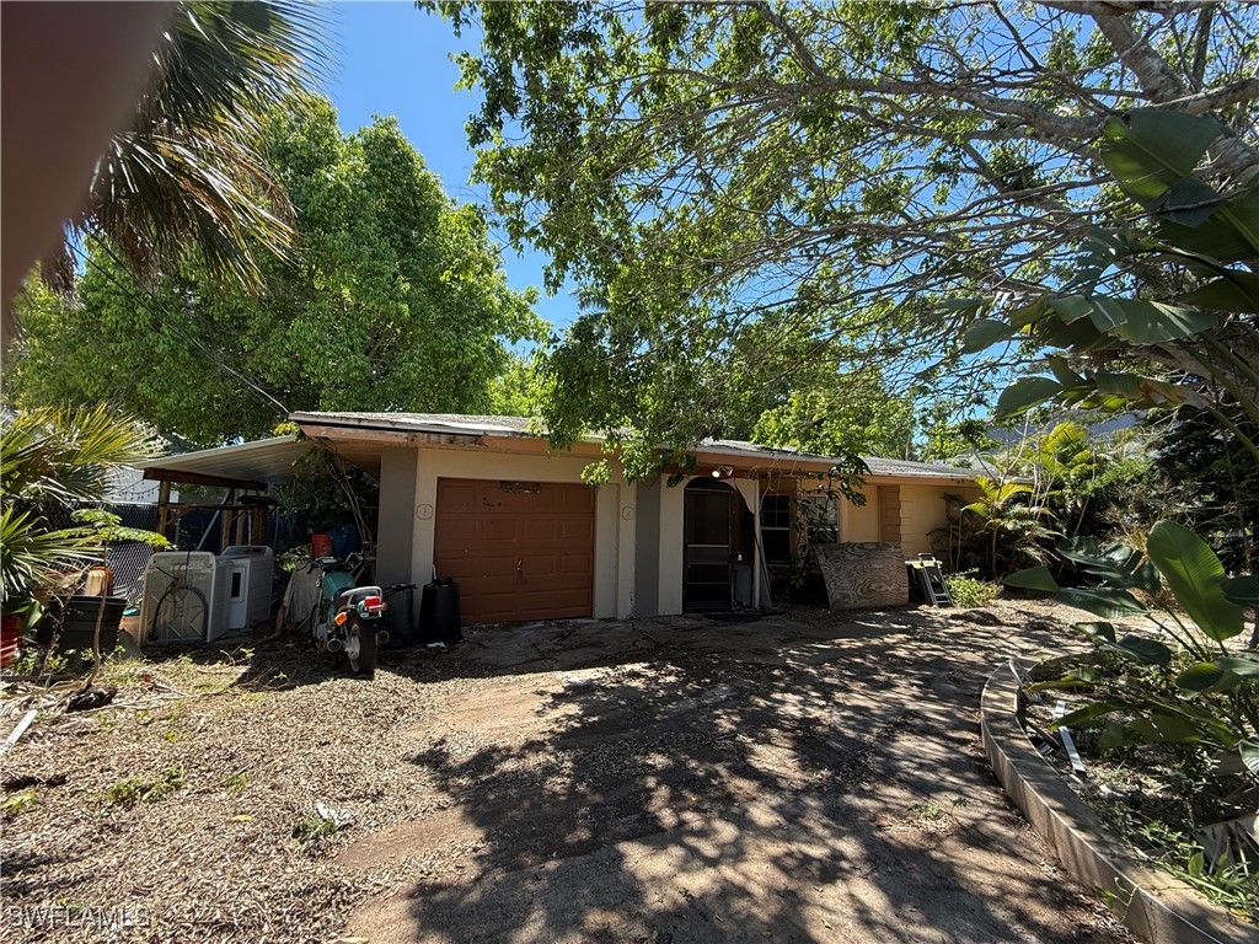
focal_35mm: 14
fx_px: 509
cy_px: 472
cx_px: 630
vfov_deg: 85.7
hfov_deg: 102.1
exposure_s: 1/393
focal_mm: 2.22
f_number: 2.2
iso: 64
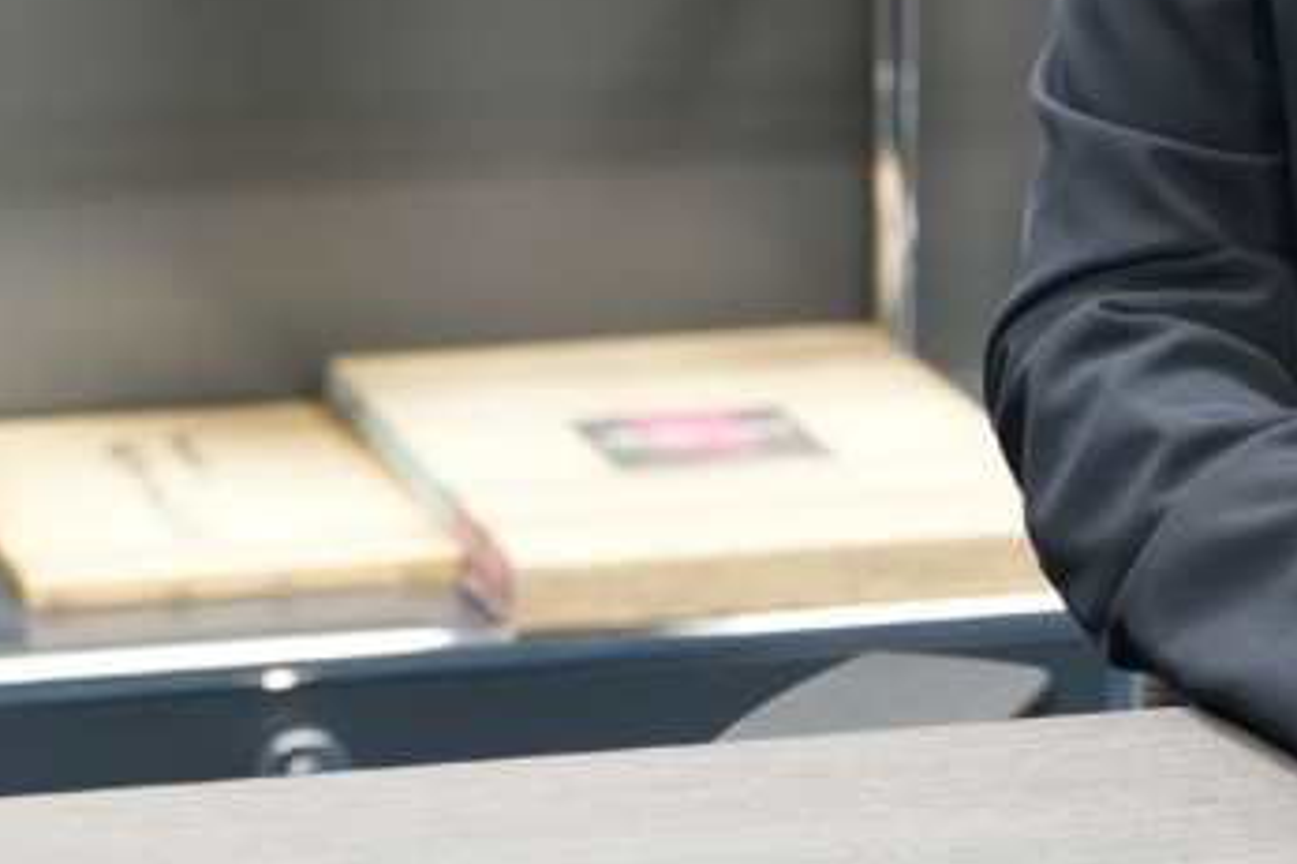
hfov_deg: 9.6
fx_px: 7706
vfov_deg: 6.4
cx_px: 830
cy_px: -320
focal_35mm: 214
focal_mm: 58
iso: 4000
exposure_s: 1/160
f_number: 4
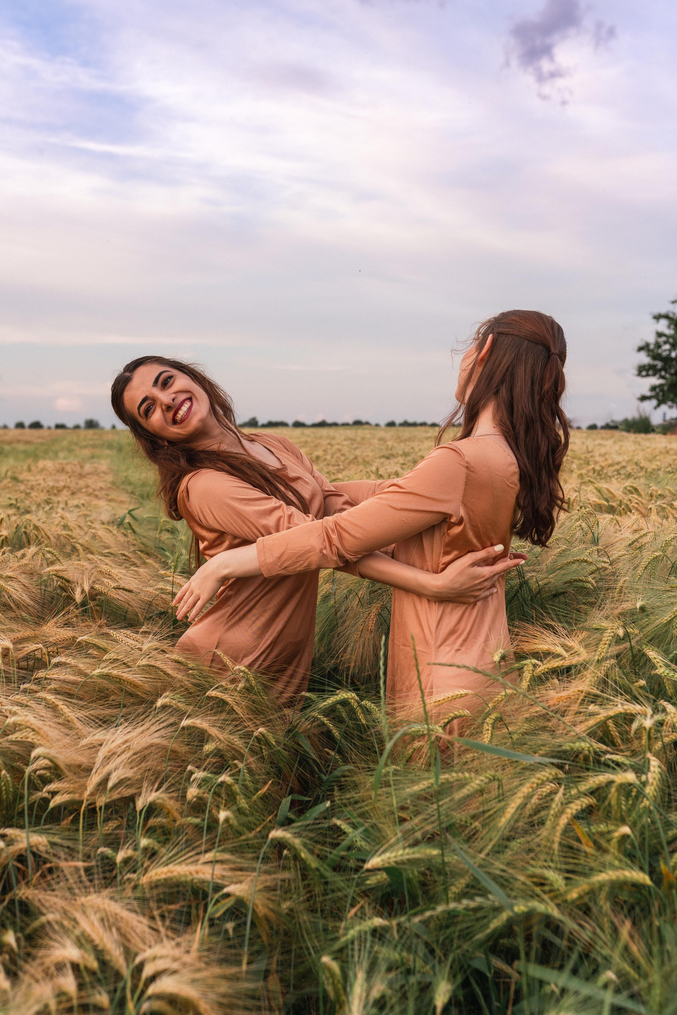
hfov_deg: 37.9
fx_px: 987
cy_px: 508
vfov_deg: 54.4
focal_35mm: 35
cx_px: 338
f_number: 4.5
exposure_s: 1/640
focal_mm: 35
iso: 1000
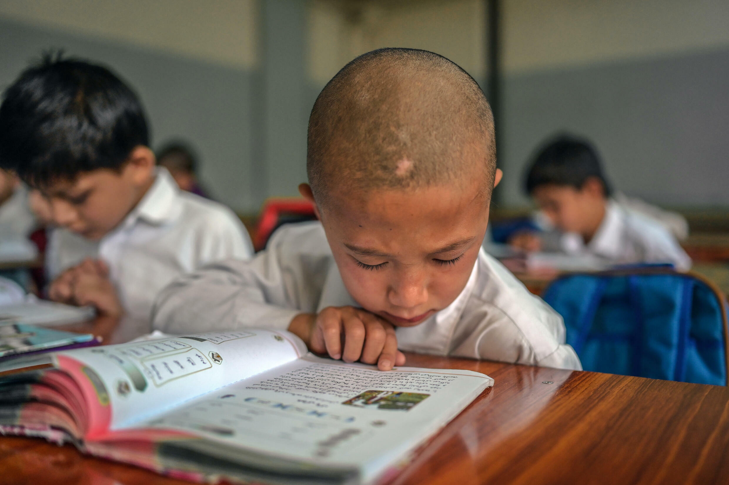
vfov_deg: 37.8
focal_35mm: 35
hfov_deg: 54.5
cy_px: 242
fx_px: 708
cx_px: 364
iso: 2000
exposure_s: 1/400
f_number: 2
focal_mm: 35
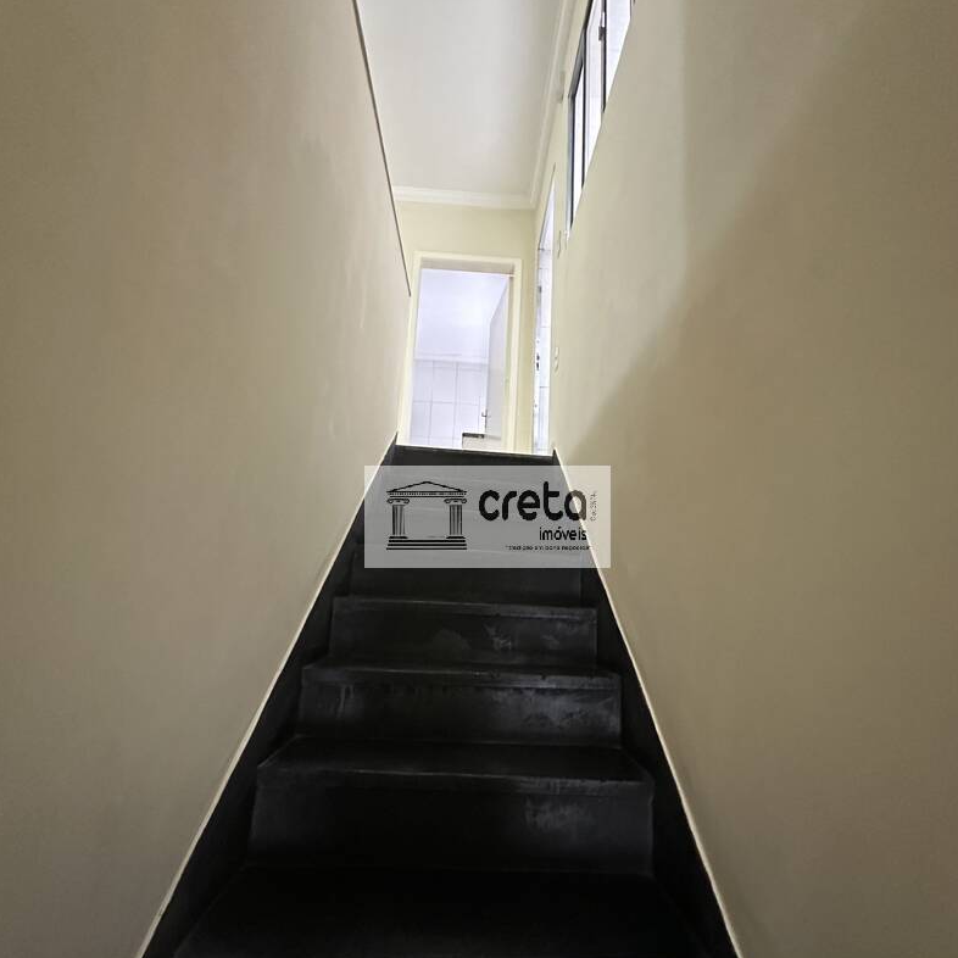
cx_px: 488
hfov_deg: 84.0
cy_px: 518
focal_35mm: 17
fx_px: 532
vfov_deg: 83.8
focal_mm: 2.22
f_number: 2.2
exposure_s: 1/60
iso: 800
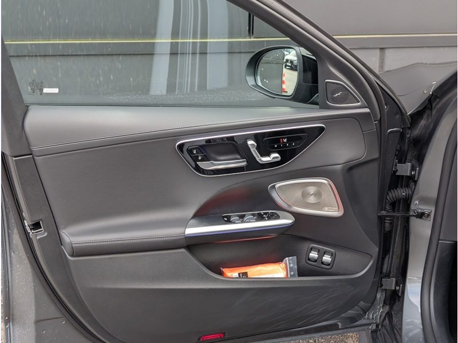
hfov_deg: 38.9
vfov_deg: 29.7
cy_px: 172
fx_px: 648
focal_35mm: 49
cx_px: 229
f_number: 1.68
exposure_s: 1/706
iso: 240
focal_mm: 6.9
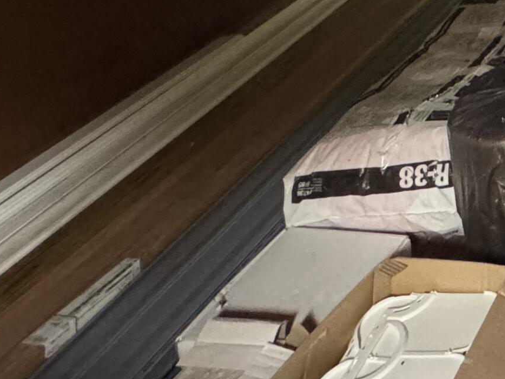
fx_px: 715
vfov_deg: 23.0
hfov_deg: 25.5
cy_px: -216
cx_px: 810
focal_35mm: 49
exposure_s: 1/60
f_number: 2.2
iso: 800
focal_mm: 2.22
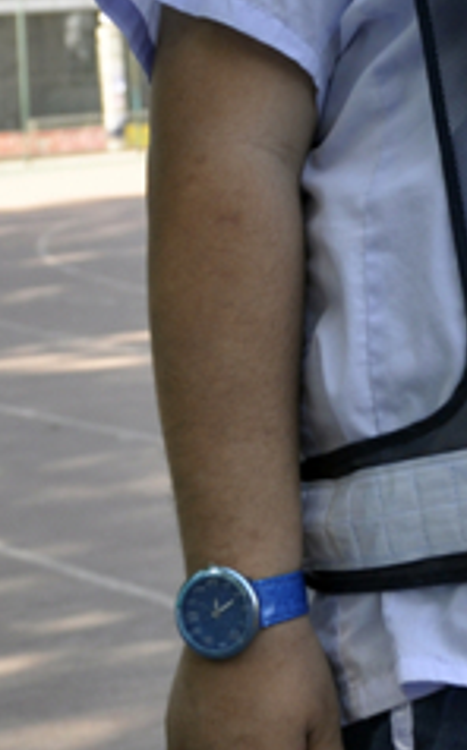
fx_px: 2693
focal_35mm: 132
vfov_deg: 15.3
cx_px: 697
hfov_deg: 9.6
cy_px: -154
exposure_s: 1/200
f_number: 5
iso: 200
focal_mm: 25
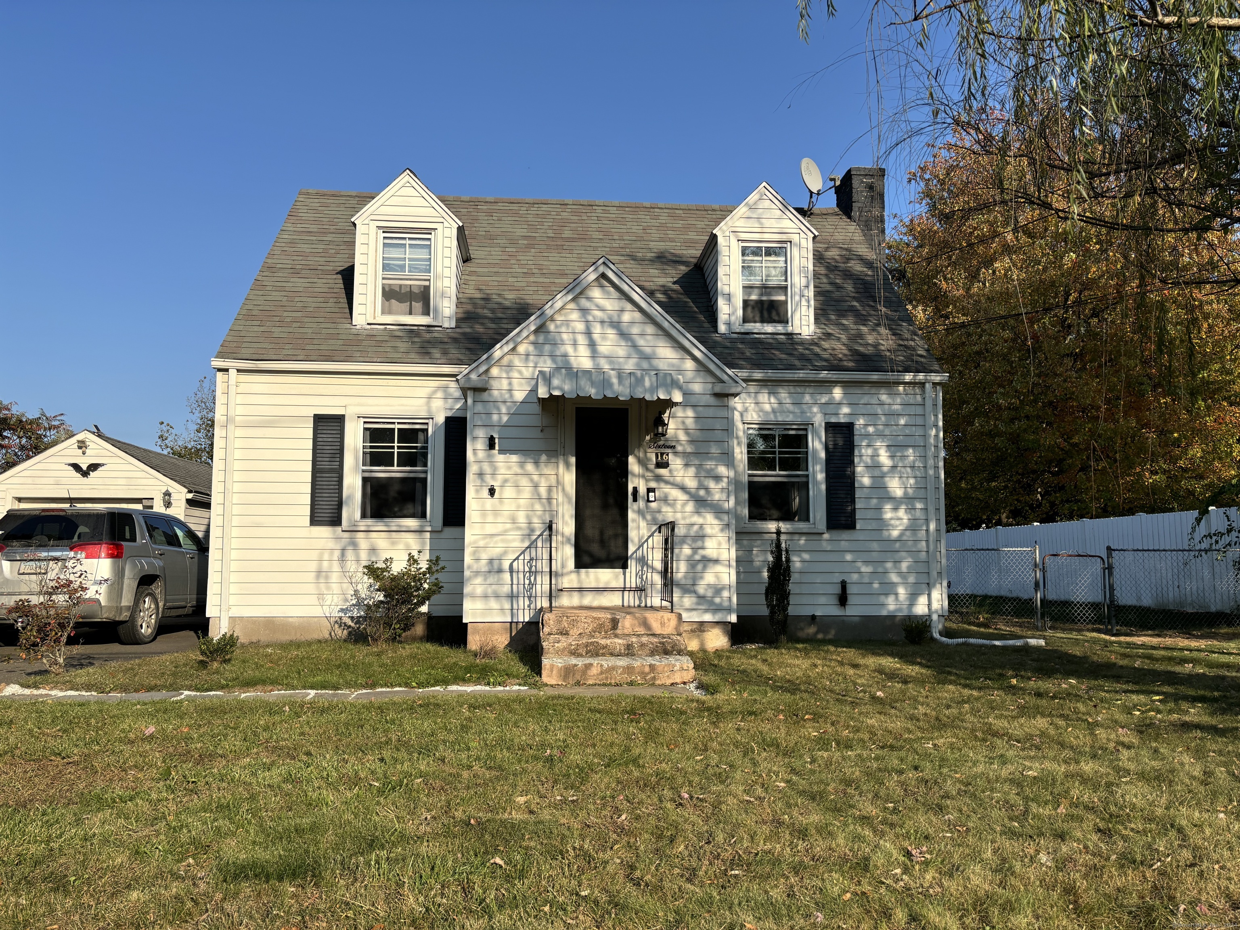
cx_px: 620
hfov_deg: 67.3
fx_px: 931
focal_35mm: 26
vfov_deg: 53.1
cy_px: 465
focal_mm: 5.96
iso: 50
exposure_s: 1/2933
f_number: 1.6
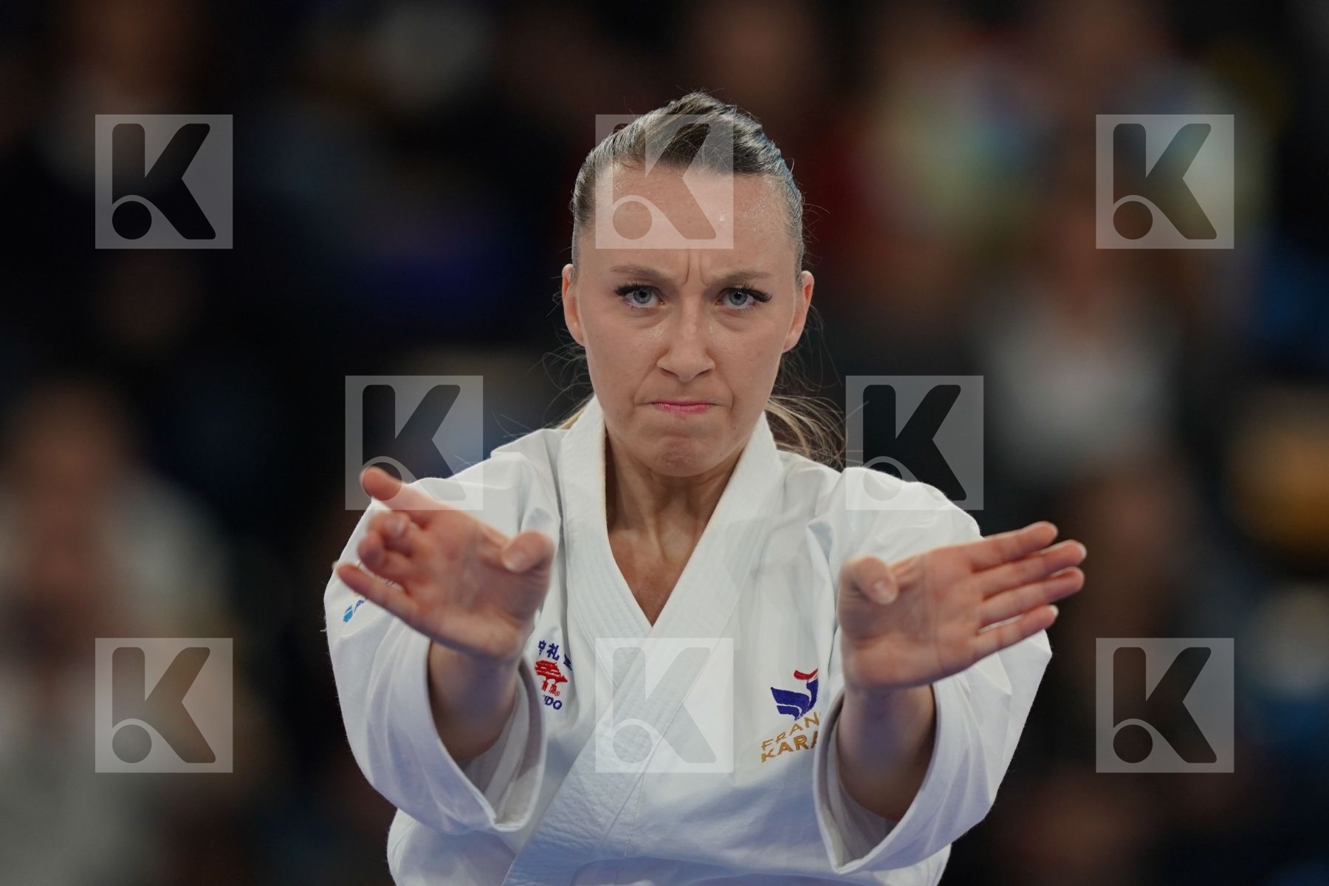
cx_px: 664
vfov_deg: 2.3
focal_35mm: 600
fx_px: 22148
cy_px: 443
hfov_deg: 3.4
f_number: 2.8
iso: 800
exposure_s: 1/500
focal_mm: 400
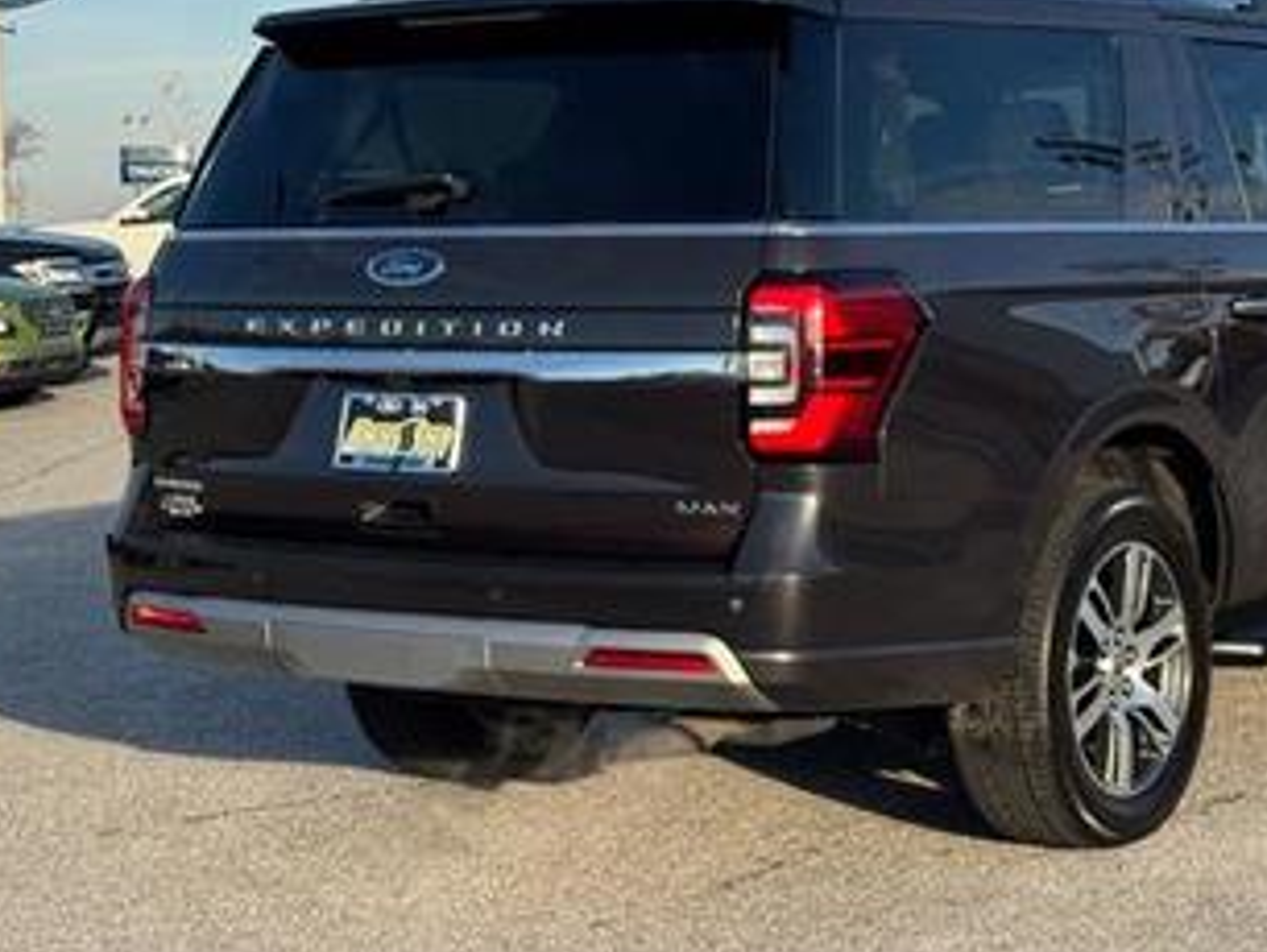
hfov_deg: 24.6
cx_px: 865
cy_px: 356
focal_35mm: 79
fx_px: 2894
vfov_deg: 18.7
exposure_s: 1/2833
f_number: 1.78
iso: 64
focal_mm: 6.76
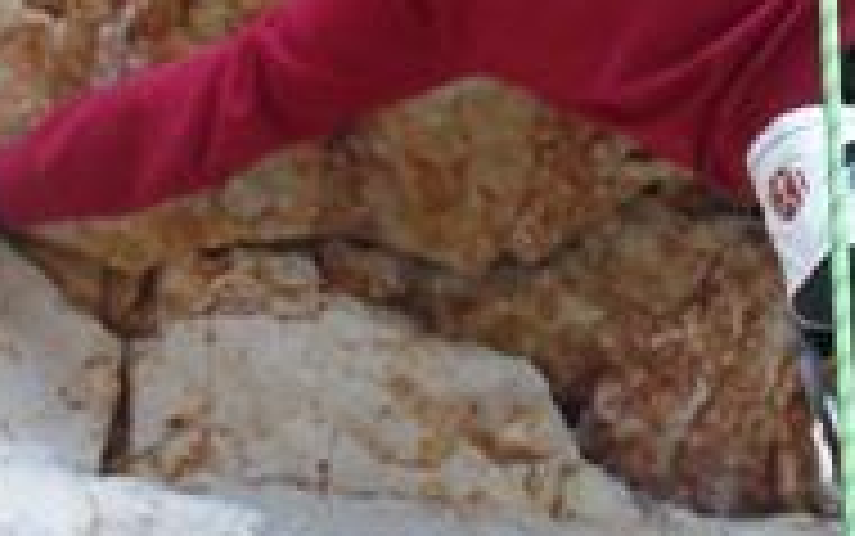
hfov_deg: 6.1
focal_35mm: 344
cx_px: 1040
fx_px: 8020
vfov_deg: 3.8
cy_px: -110
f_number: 3.2
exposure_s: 1/125
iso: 64
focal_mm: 11.1
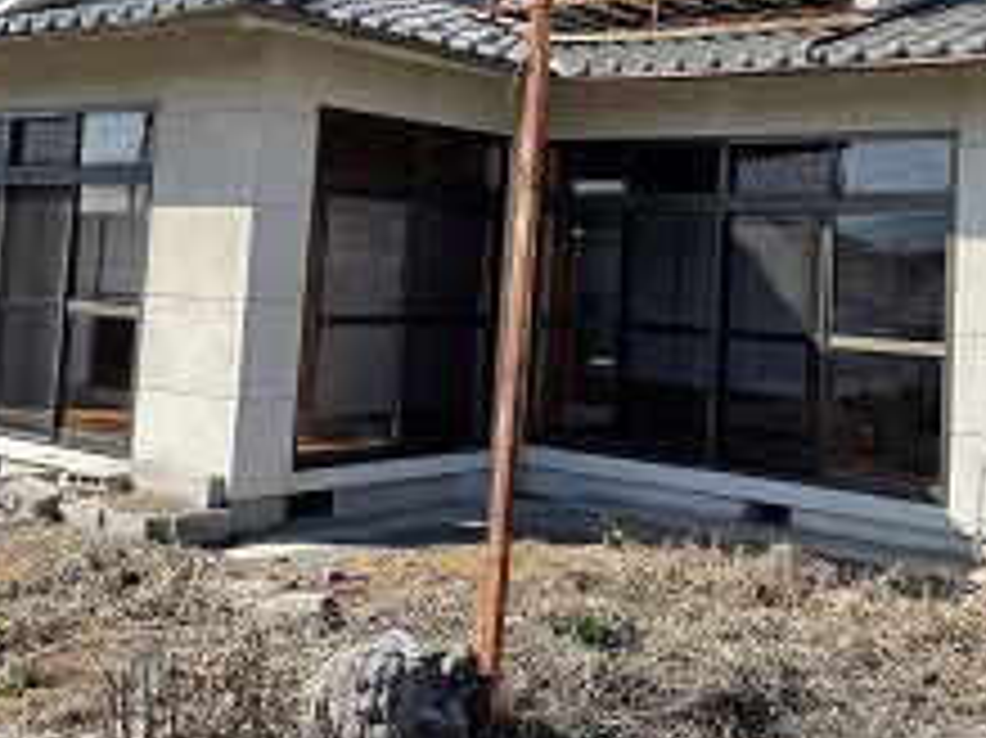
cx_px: 702
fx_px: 1366
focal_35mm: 48
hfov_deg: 38.9
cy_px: 182
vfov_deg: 29.7
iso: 32
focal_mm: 4.2
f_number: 1.6
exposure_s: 1/2353
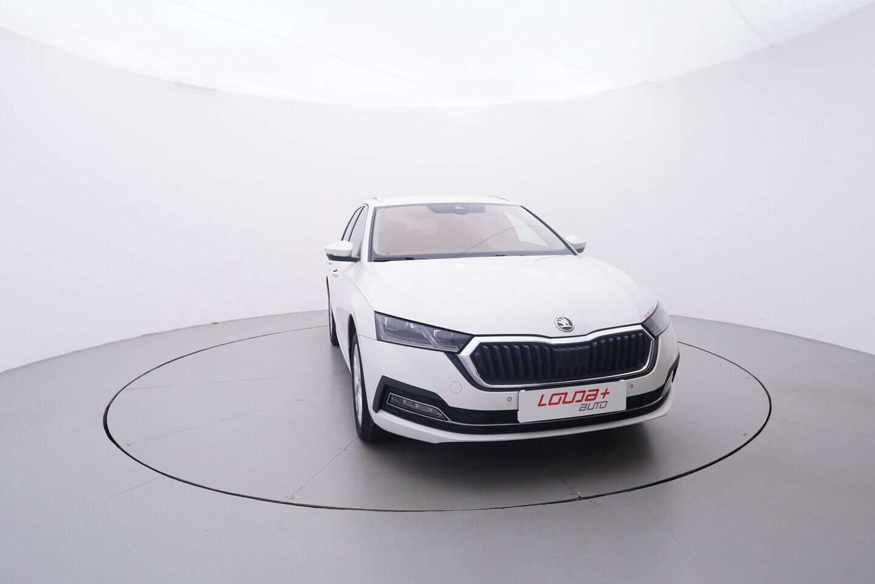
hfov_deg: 77.3
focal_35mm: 22
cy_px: 292
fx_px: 547
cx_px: 438
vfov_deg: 56.2
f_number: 5
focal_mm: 15
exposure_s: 1/80
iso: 200
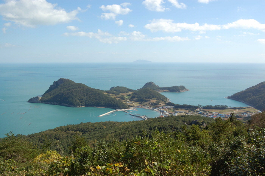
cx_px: 132
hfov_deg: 53.2
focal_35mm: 36
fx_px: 265
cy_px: 88
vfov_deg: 36.8
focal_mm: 24
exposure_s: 1/320
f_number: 9
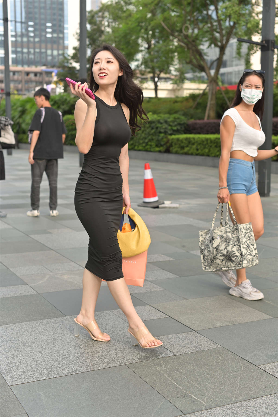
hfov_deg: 27.0
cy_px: 208
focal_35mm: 50
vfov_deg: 39.6
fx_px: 579
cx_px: 139
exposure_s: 1/500
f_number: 4
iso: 140
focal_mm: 50
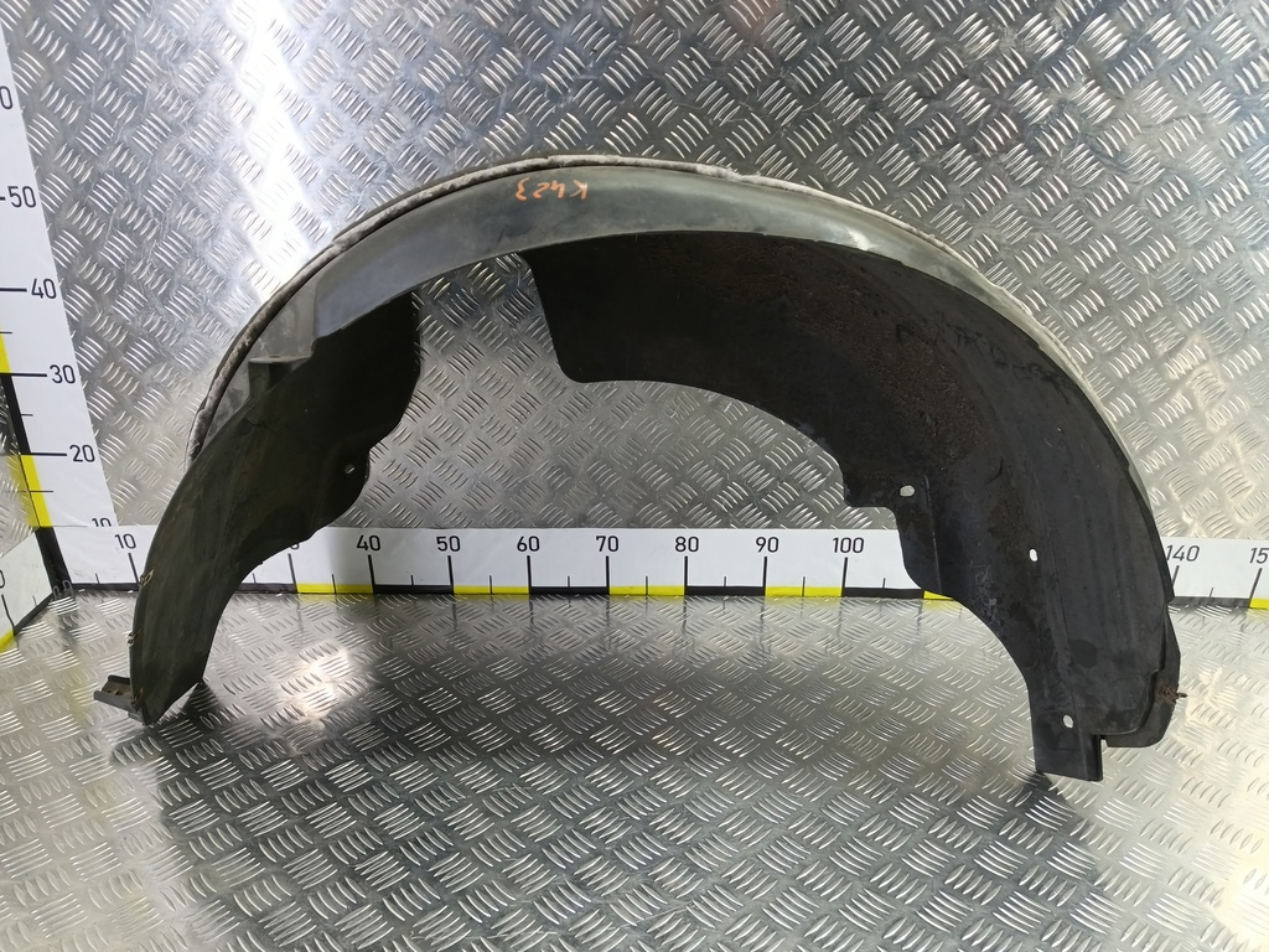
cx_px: 634
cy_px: 476
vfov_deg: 58.9
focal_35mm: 23
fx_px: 843
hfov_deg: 73.9
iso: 228
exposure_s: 1/50
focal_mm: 4.11
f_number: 1.6
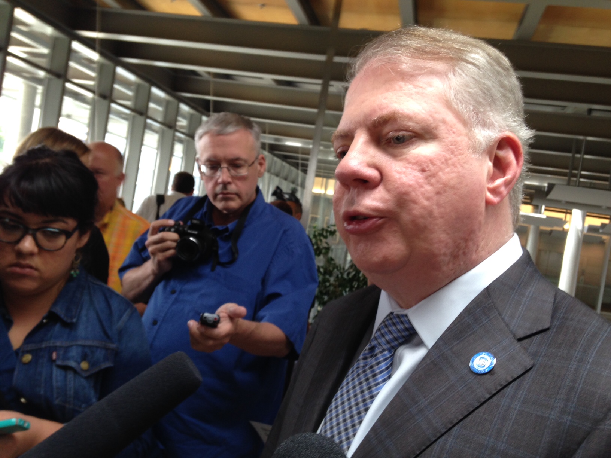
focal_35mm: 33
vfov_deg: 42.9
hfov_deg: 55.4
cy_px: 229
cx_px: 306
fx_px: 582
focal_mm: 4.12
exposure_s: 1/20
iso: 80
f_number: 2.4
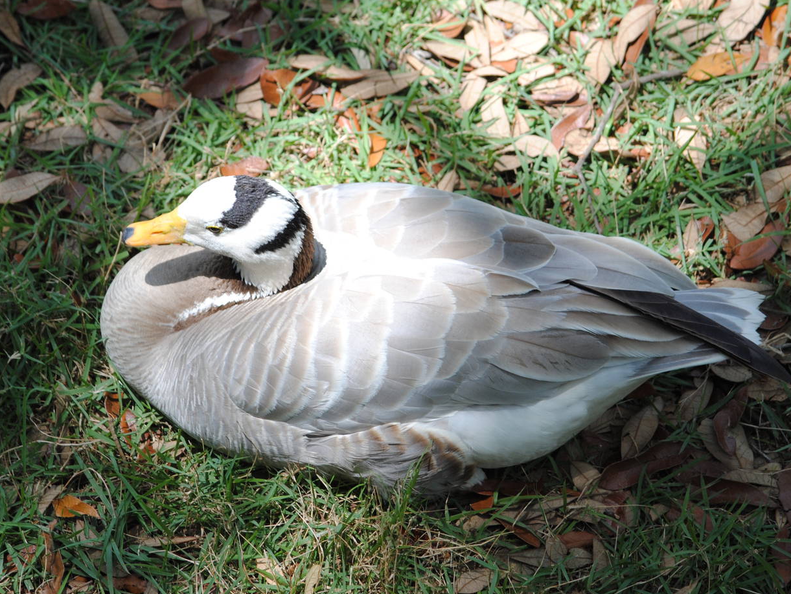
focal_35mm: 199
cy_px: 275
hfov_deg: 10.0
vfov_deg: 7.5
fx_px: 4539
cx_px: 391
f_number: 5
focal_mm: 105
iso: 200
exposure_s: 1/400
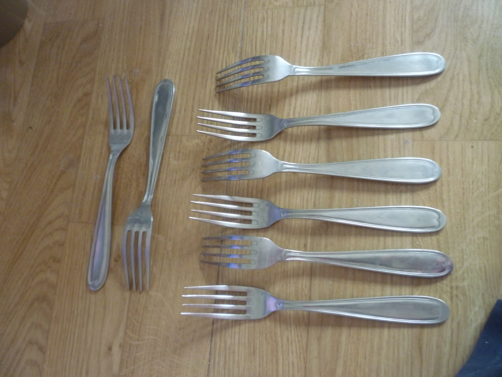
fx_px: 421
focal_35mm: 29
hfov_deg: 61.7
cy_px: 188
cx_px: 251
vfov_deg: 48.2
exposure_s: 1/10
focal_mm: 5.2
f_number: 3.3
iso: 400
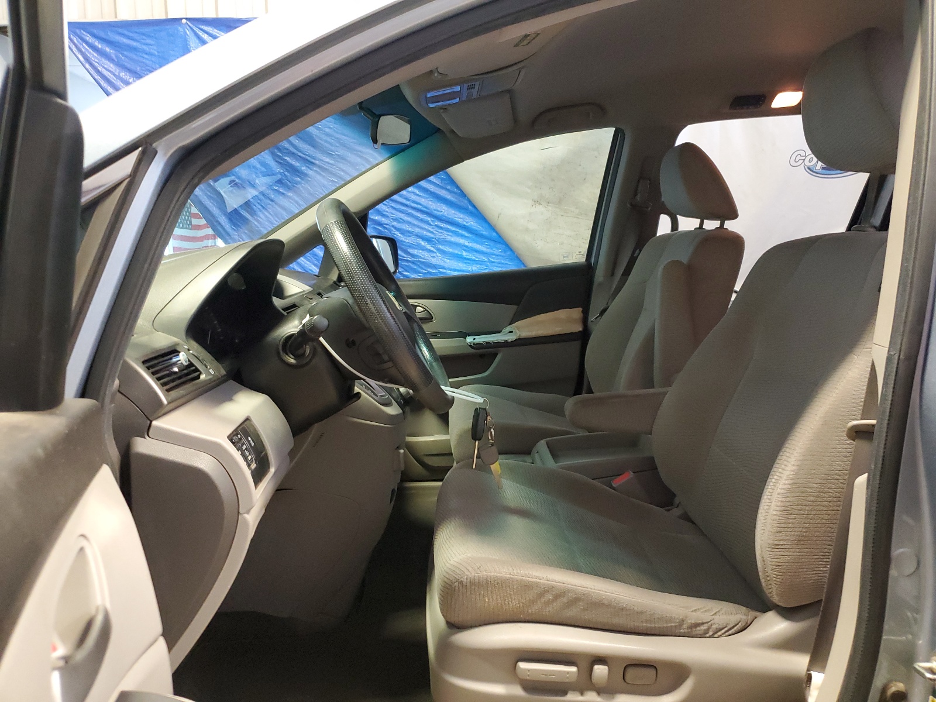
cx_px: 468
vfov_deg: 53.1
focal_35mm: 26
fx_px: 703
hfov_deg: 67.3
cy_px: 351
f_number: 1.5
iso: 338
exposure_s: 1/30
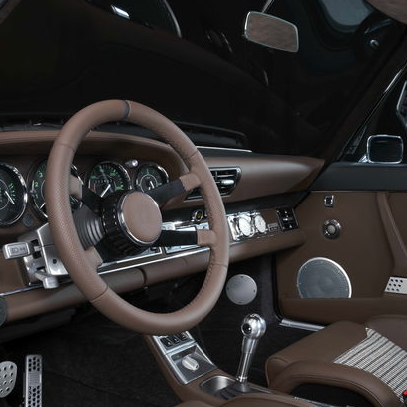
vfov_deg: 35.2
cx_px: 228
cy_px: 243
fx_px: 639
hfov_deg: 35.3
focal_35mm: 48
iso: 200
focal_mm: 30
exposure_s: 1/10
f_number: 14
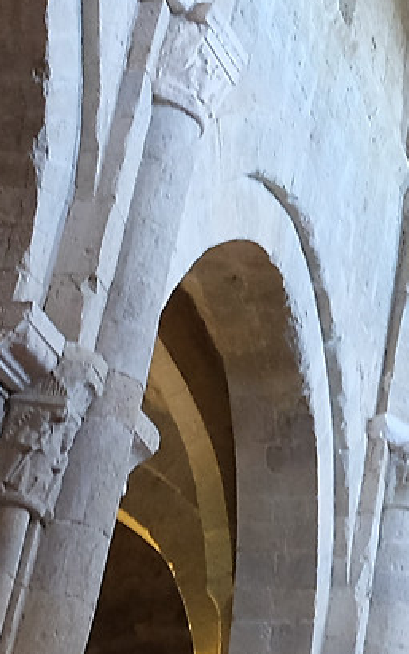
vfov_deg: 19.3
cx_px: 906
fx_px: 1908
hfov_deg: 10.8
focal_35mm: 107
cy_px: 181
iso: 800
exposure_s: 1/15
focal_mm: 12
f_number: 2.8
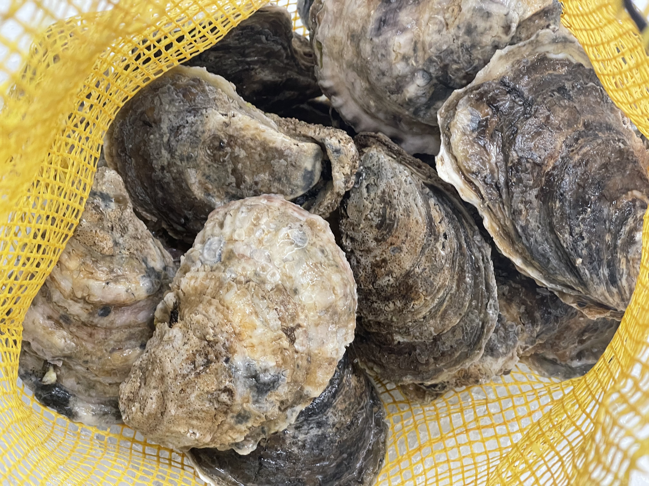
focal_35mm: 64
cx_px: 324
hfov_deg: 30.3
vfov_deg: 22.9
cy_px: 243
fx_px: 1200
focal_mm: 7.5
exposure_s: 1/60
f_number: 2.2
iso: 160
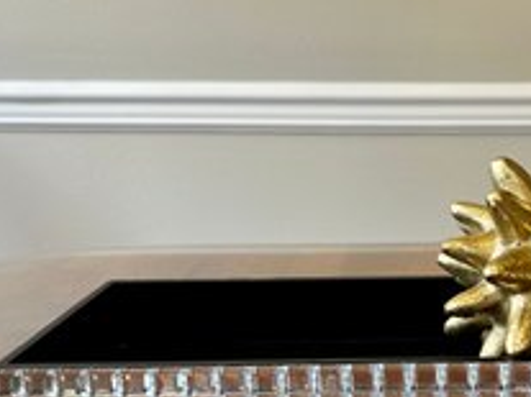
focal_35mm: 43
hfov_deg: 42.8
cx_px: 386
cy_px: 283
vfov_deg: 33.1
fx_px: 659
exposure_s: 1/120
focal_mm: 5.7
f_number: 1.5
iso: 100
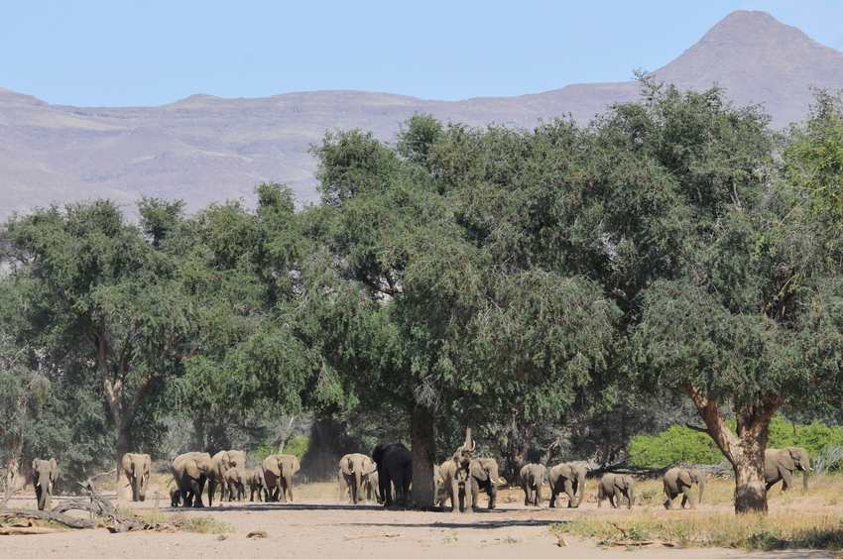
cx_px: 422
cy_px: 280
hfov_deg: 7.9
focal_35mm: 262
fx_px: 6138
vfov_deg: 5.2
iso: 400
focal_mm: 175
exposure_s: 1/1000
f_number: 8
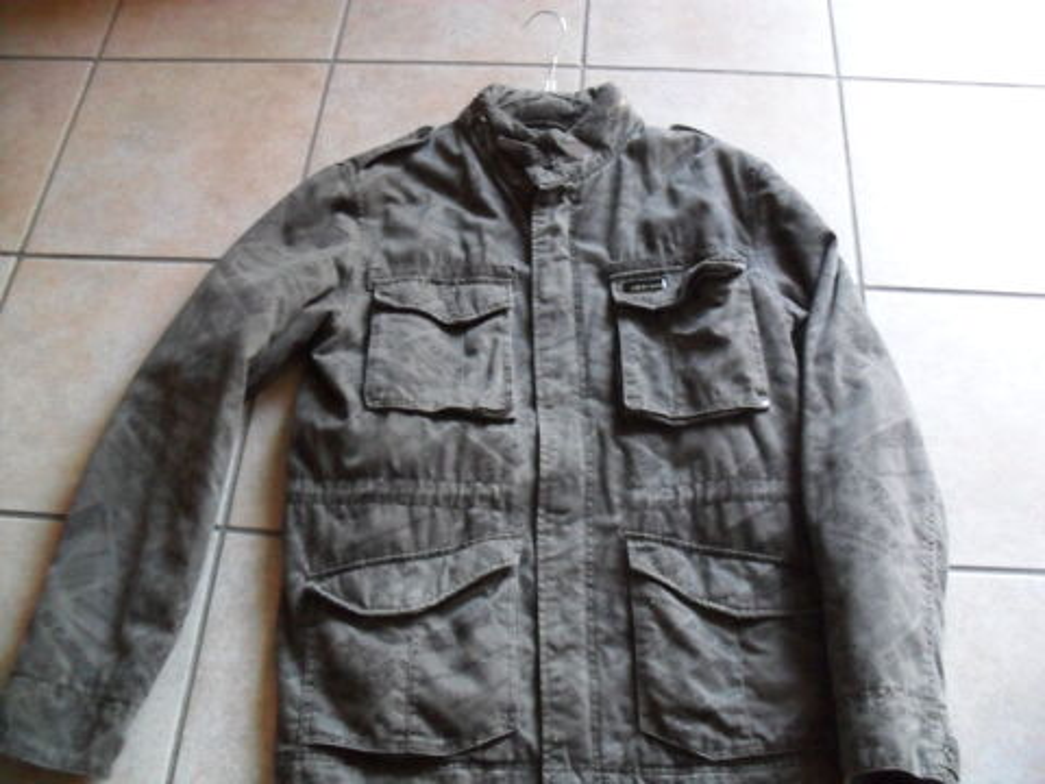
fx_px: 1057
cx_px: 522
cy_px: 392
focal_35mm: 35
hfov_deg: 52.6
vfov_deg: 40.7
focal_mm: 6.3
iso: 400
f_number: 3
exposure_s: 1/15
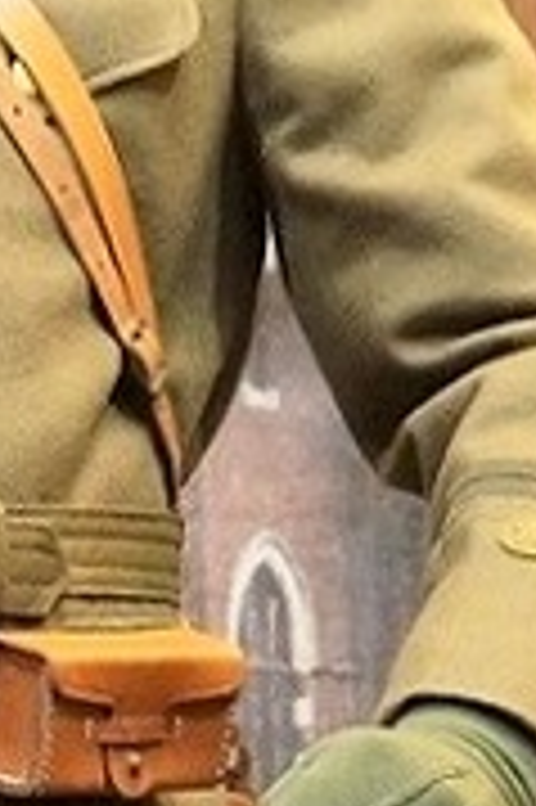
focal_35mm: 204
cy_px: 1198
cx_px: -410
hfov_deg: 6.6
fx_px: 4570
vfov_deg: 9.8
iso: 2500
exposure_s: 1/160
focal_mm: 21
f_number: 4
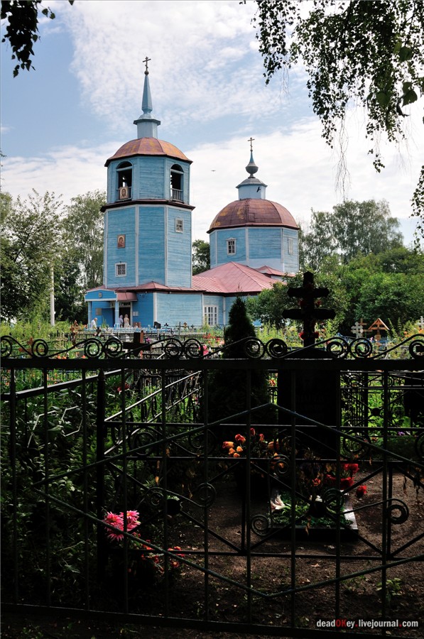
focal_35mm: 36
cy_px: 320
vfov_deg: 53.2
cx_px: 212
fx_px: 638
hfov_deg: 36.8
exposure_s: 1/800
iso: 250
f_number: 7.1
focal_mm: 24
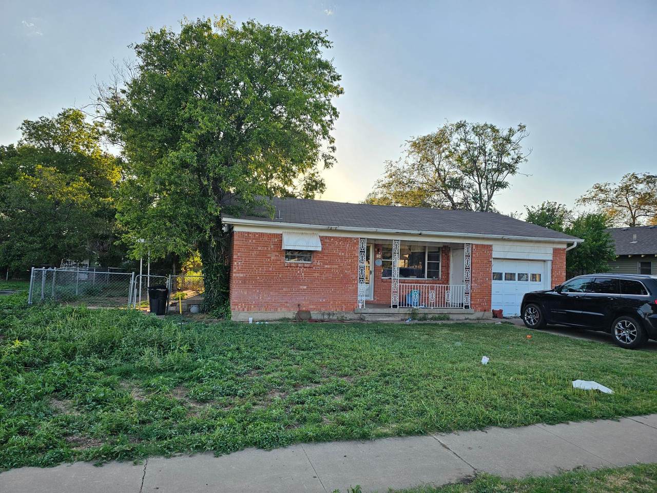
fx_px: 437
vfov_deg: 58.9
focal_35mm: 23
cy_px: 246
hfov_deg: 73.9
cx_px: 328
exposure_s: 1/177
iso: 10
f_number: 1.7
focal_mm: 6.3
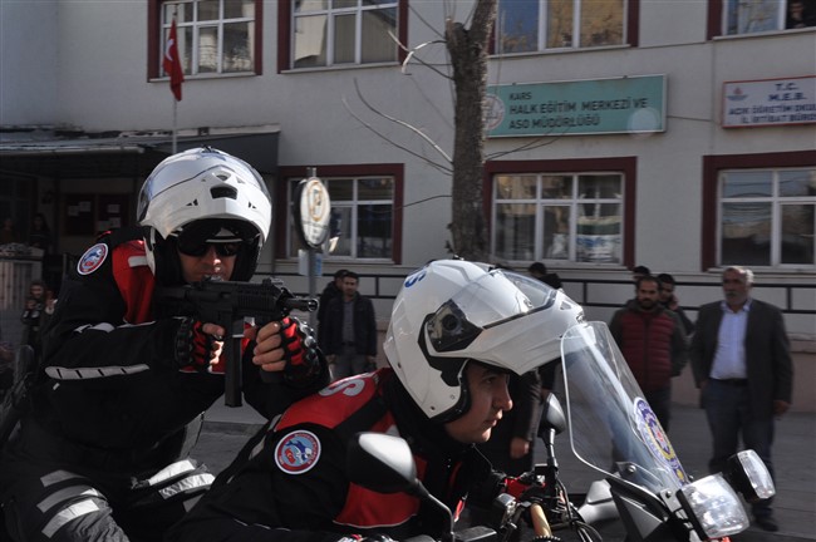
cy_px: 271
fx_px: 1087
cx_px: 408
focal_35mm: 48
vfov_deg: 28.0
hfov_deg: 41.2
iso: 500
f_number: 13
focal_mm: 32
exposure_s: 1/640
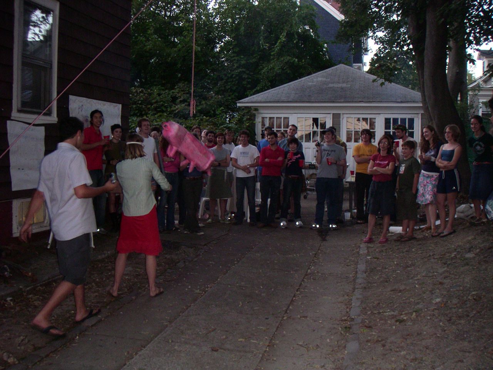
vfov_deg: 37.7
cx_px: 246
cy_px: 185
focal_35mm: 38
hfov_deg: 49.0
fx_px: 541
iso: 160
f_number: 2.8
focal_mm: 6
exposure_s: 1/50
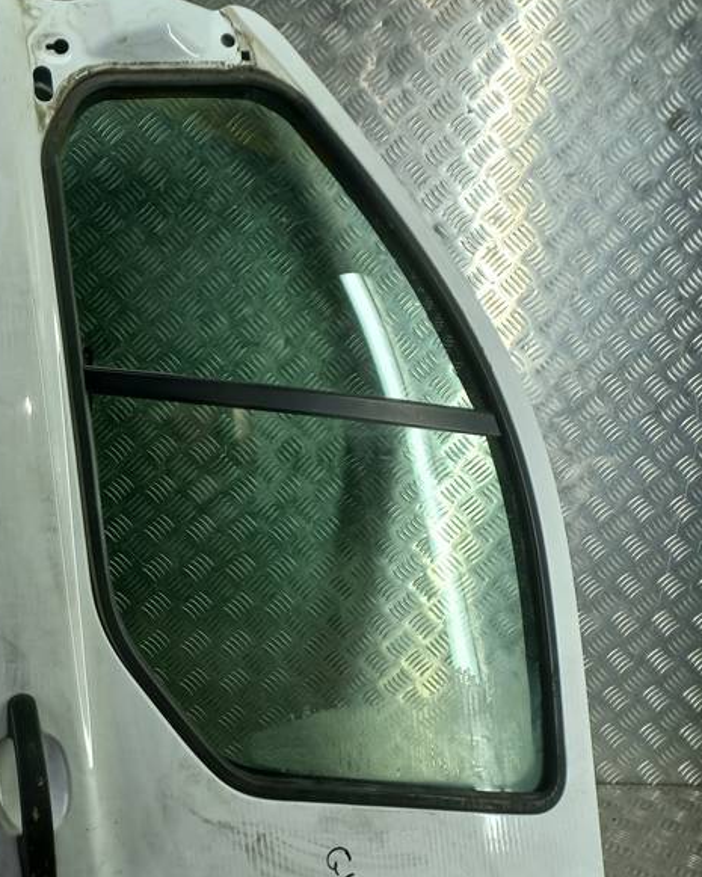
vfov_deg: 42.9
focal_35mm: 43
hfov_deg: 31.4
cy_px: 468
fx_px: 1116
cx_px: -47
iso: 25
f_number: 1.8
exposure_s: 1/50
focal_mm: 4.6
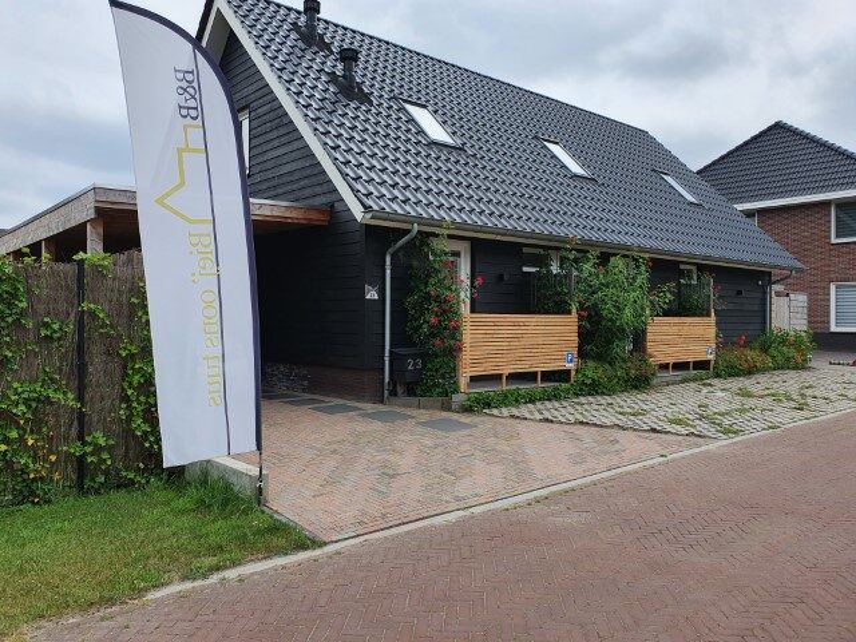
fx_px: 643
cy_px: 321
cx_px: 428
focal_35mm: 26
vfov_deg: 53.1
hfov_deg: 67.3
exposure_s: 1/1332
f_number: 2.4
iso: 50
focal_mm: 4.32
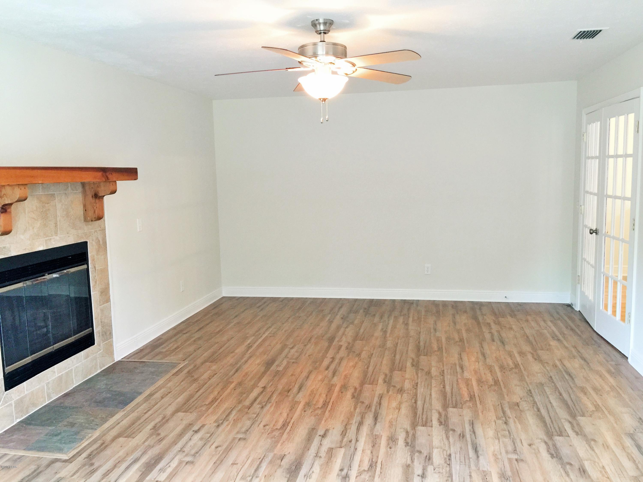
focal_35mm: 29
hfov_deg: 61.7
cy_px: 241
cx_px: 322
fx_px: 539
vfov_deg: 48.2
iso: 100
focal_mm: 4.15
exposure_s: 1/15
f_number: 2.2
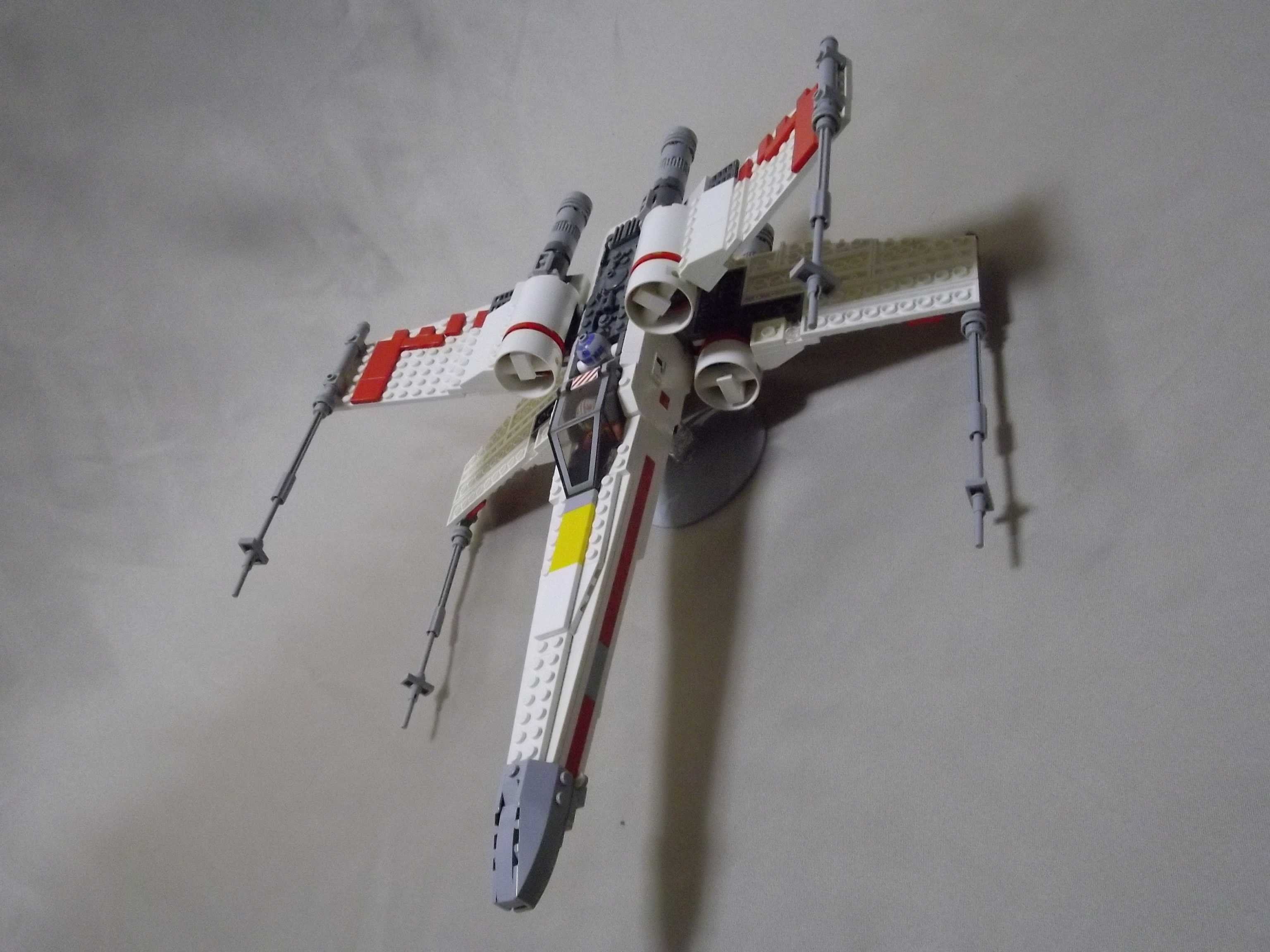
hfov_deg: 56.8
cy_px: 476
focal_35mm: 32
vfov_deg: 44.2
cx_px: 635
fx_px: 1174
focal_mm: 5.8
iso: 712
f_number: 3.5
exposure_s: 1/50
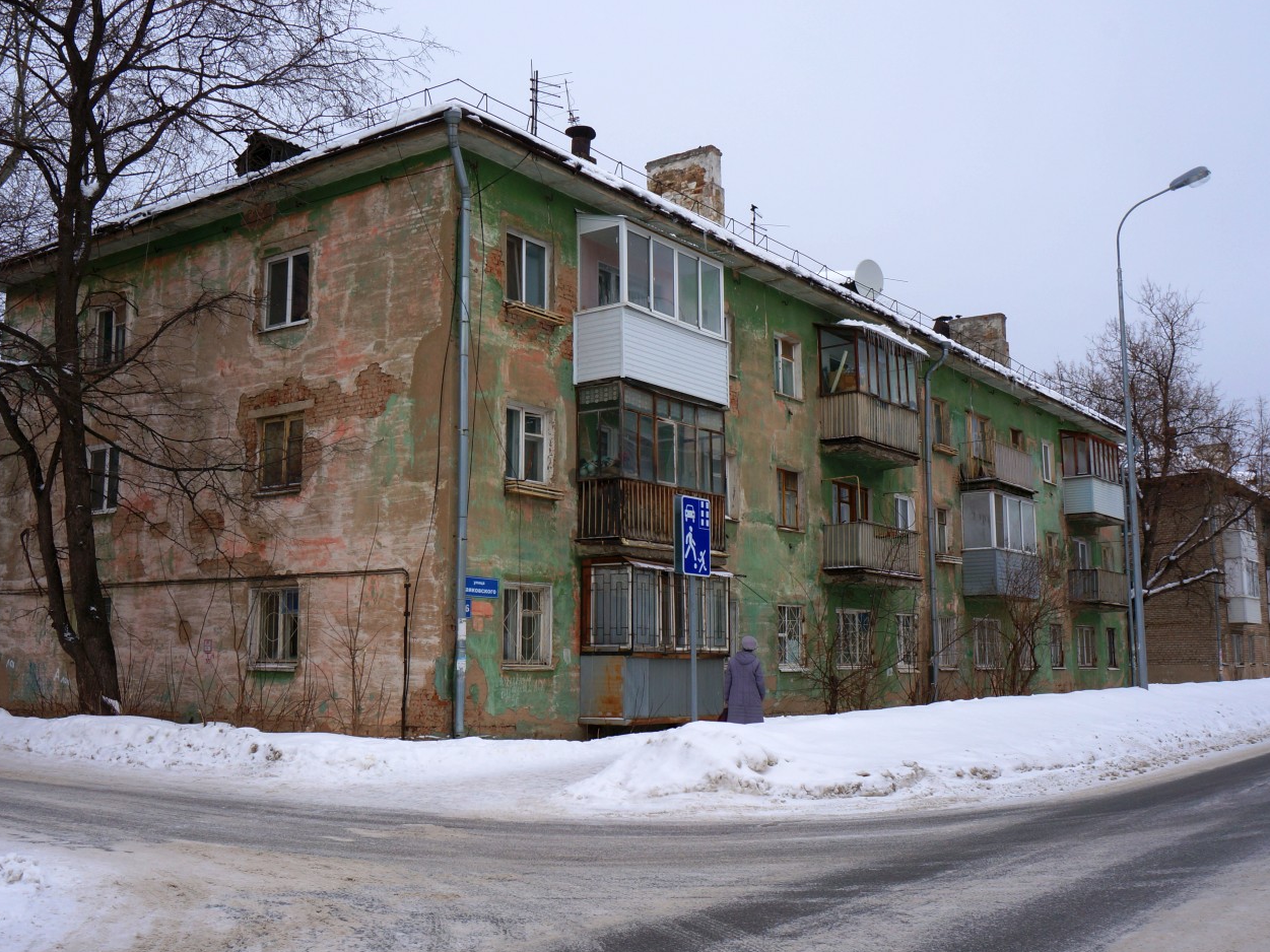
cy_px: 470
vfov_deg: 37.7
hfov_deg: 48.9
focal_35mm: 38
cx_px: 580
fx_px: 1394
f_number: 13
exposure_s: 1/100
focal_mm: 22
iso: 100
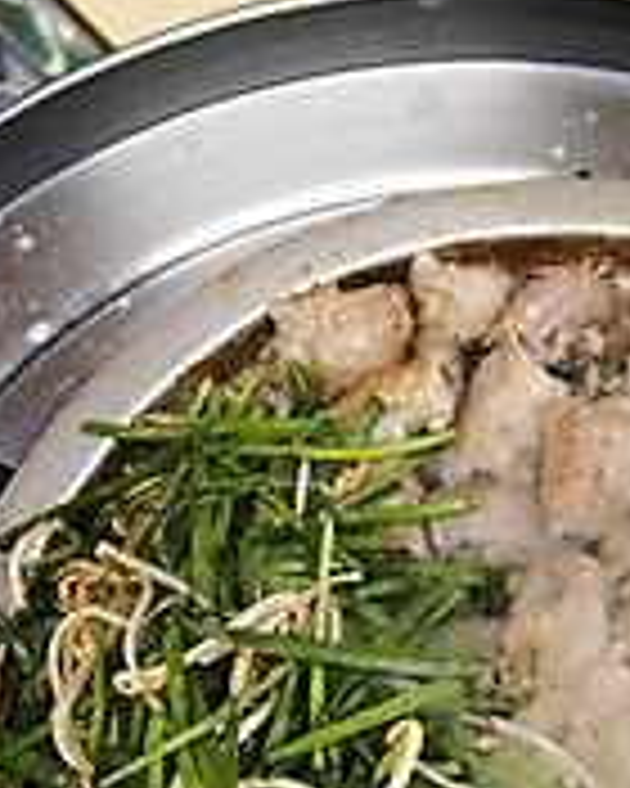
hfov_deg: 14.8
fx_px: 2401
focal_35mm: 103
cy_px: 684
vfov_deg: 18.4
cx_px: 551
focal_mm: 48
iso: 1600
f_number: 4
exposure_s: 1/125
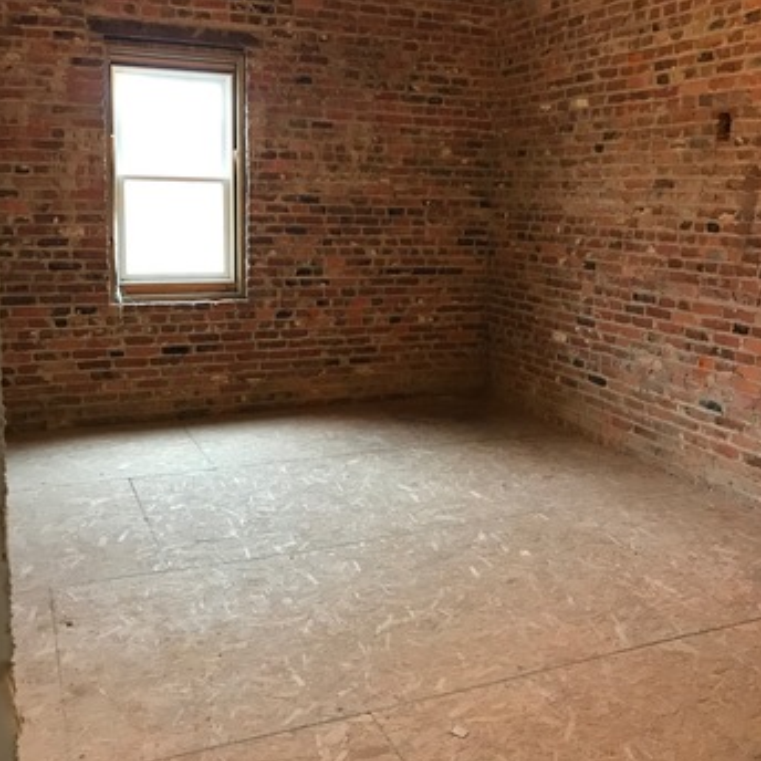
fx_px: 846
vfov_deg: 48.4
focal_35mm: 34
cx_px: 384
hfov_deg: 48.5
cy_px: 342
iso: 80
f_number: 1.8
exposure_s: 1/15
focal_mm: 3.99
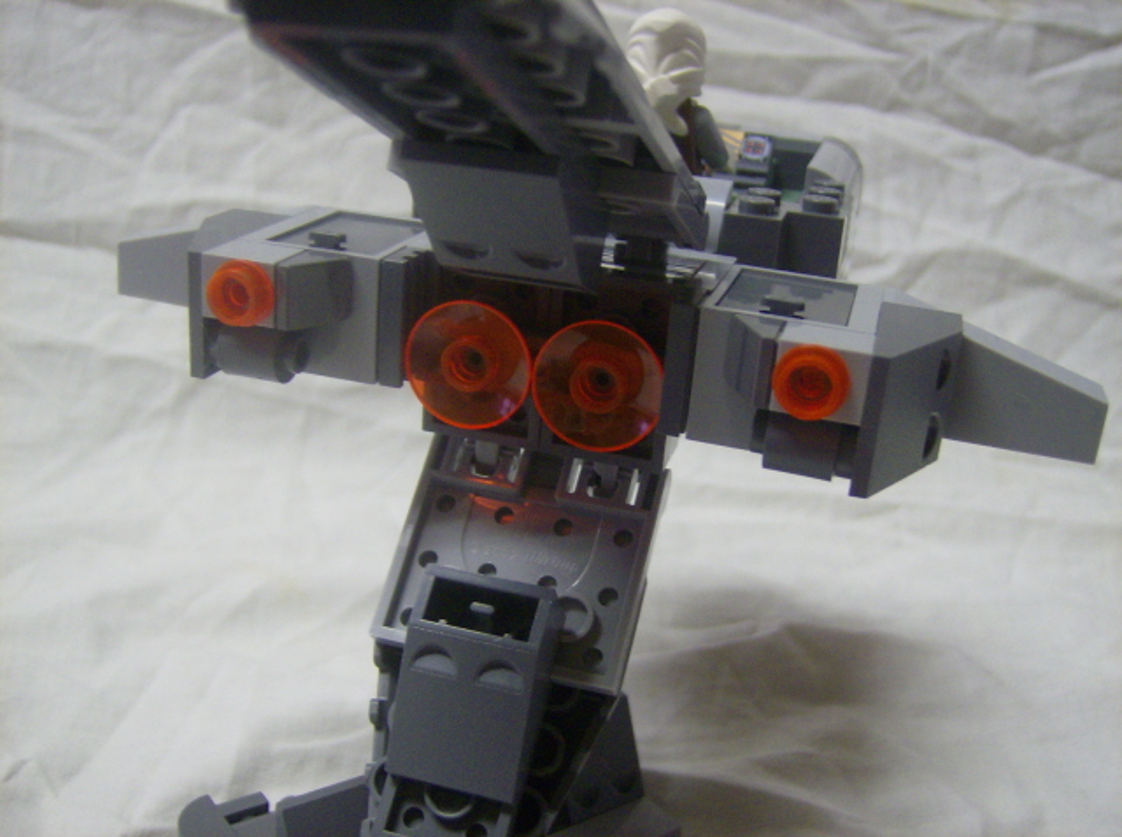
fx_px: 1164
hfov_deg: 51.5
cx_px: 561
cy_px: 418
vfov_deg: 39.5
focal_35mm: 36
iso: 200
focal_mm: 6
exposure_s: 1/18.7
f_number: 2.8
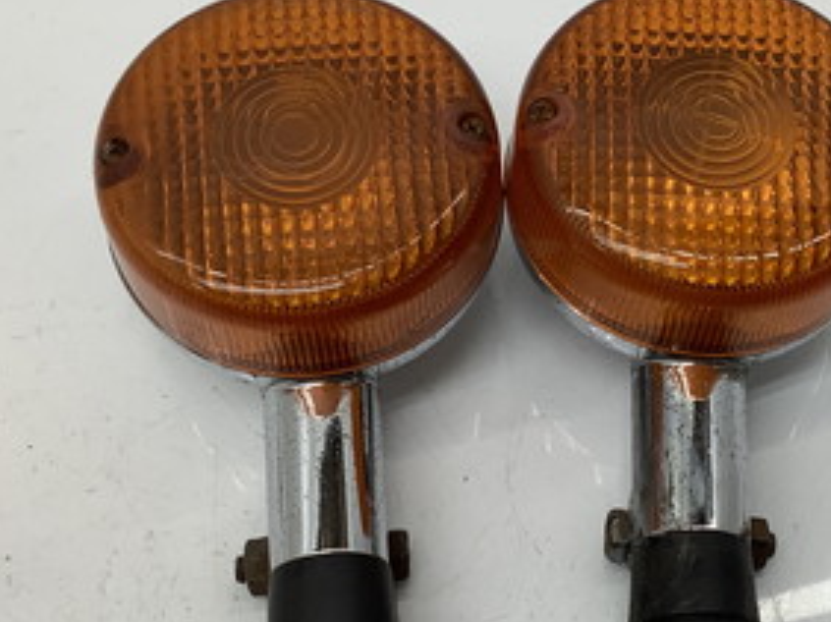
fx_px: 1583
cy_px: 345
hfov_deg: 29.2
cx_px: 566
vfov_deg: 22.2
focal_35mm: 66
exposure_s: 1/100
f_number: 2.4
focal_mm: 3.3
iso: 32
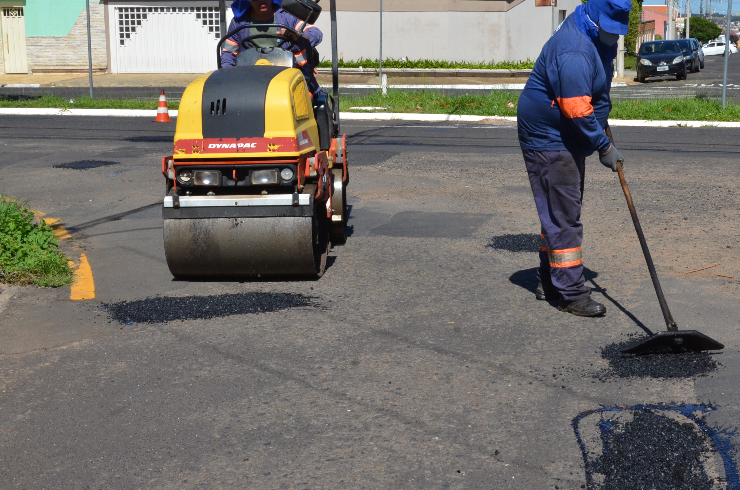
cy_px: 237
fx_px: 1313
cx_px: 460
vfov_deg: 21.1
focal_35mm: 64
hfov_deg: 31.3
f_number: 14
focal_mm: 32
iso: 800
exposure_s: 1/800
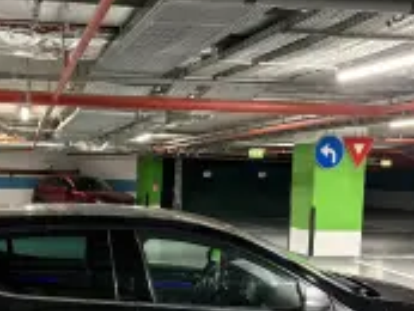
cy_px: 246
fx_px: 646
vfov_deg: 26.6
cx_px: 144
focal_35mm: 54
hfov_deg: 35.2
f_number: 1.6
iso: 400
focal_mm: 5.96
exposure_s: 1/50
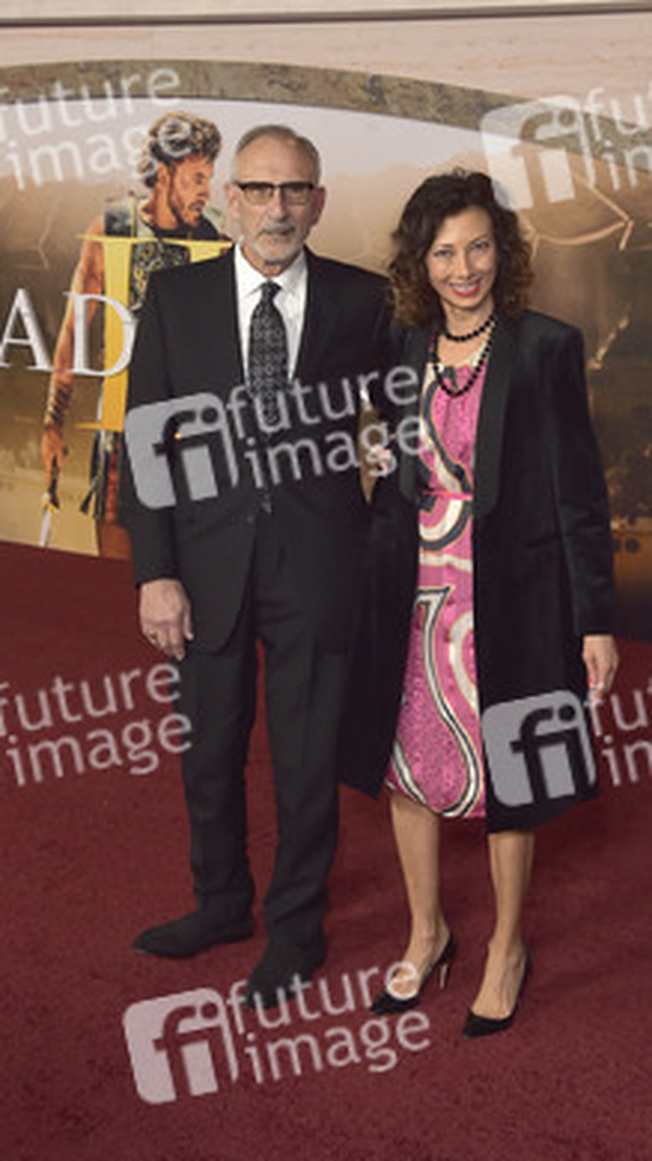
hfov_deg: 27.7
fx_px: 1323
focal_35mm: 43
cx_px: 365
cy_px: 586
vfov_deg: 47.4
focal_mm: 40
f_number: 6.3
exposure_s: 1/250
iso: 800
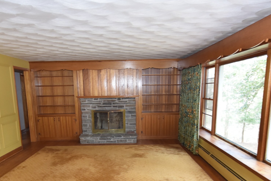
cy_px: 144
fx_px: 233
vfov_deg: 40.6
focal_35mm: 31
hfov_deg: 60.3
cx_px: 135
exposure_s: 1/60
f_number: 4
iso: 720
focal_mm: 10
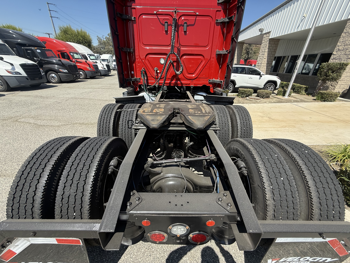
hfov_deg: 102.1
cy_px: 132
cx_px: 175
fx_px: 142
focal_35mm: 14
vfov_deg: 85.7
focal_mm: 2.22
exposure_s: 1/760
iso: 50
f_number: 2.2
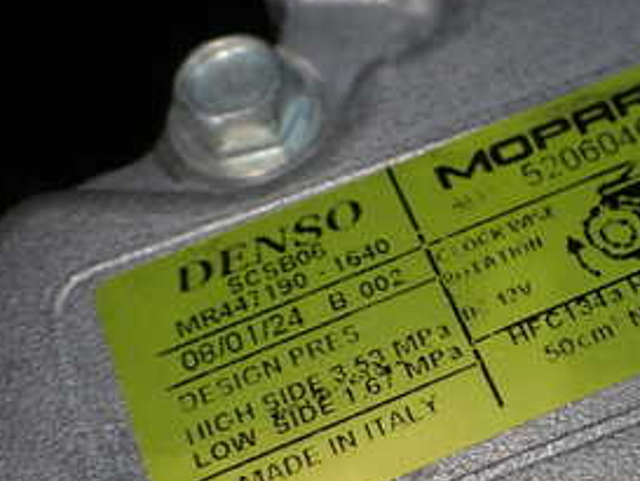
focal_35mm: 66
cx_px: 537
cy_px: 328
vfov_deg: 22.2
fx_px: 1221
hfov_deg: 28.6
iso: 100
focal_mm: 5.4
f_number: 2.3
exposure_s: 1/160
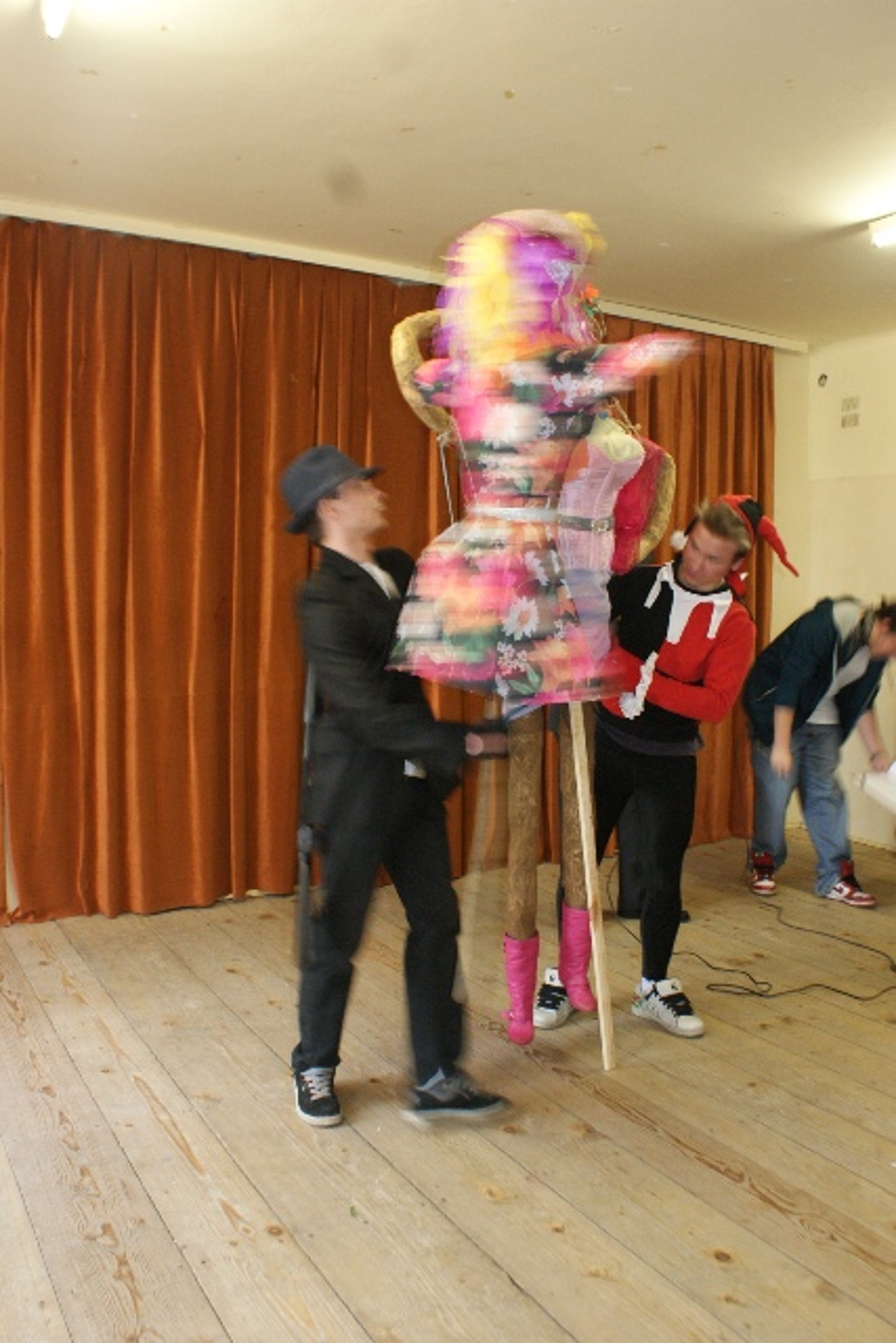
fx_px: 1119
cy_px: 672
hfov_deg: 43.6
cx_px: 448
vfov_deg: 61.9
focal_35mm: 30
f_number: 5.6
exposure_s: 1/15
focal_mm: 20
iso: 800
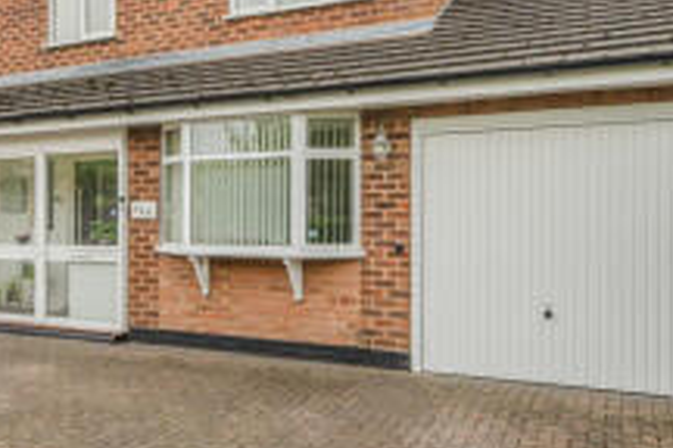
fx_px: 637
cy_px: 160
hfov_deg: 55.3
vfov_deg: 38.5
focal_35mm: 34
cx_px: 276
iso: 400
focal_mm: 15.5
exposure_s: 1/500
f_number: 7.1
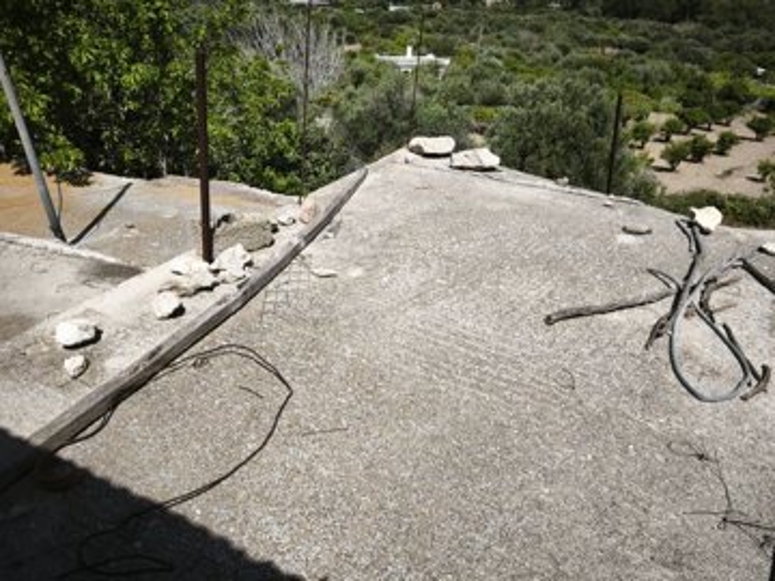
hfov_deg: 73.9
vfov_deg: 58.9
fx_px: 515
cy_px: 290
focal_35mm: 23
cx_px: 388
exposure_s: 1/1889
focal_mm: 5.35
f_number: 1.7
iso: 80
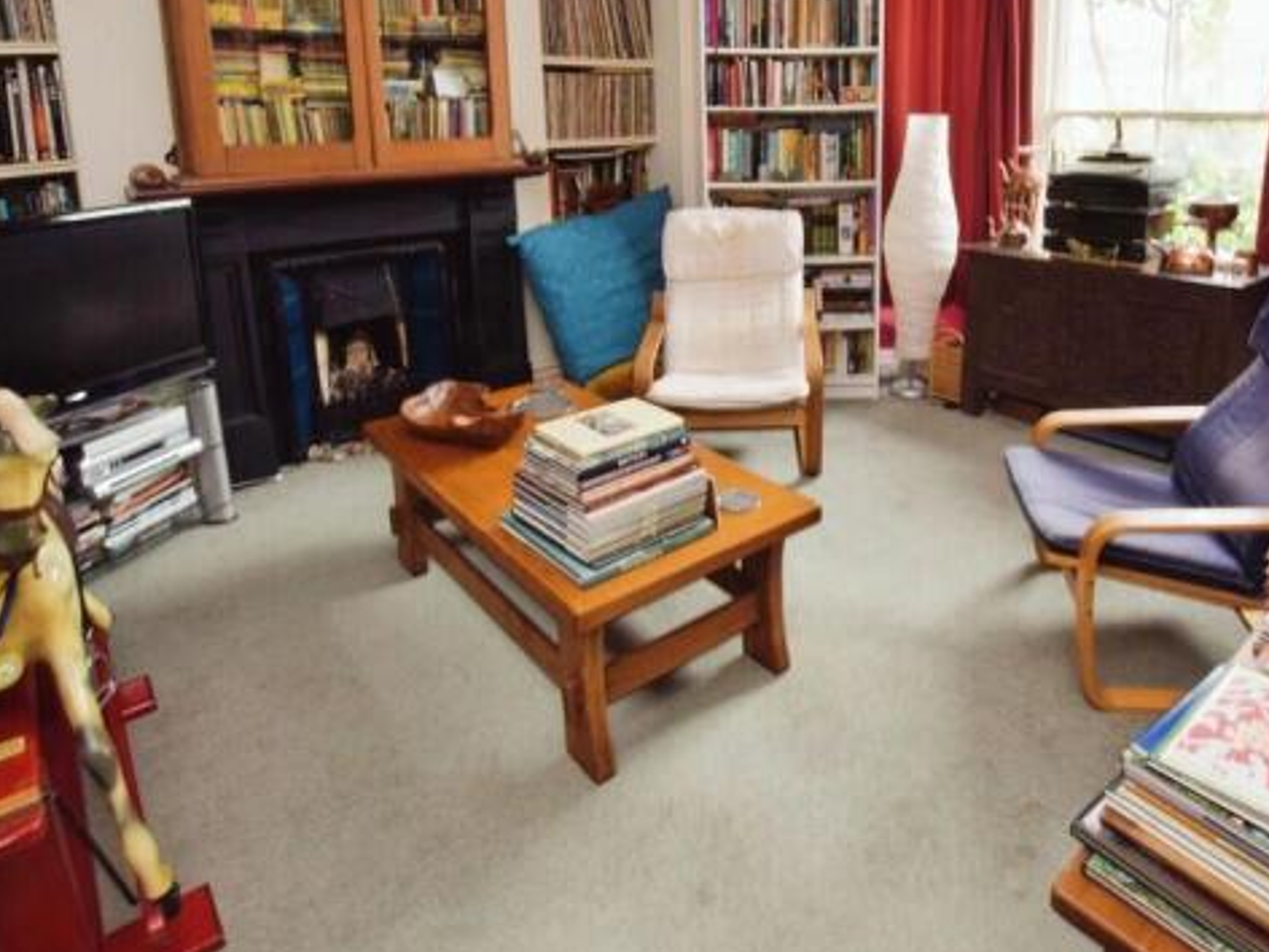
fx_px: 733
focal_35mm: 20
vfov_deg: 65.9
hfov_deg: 80.5
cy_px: 437
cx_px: 780
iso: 400
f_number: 16
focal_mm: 10
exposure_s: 1/4
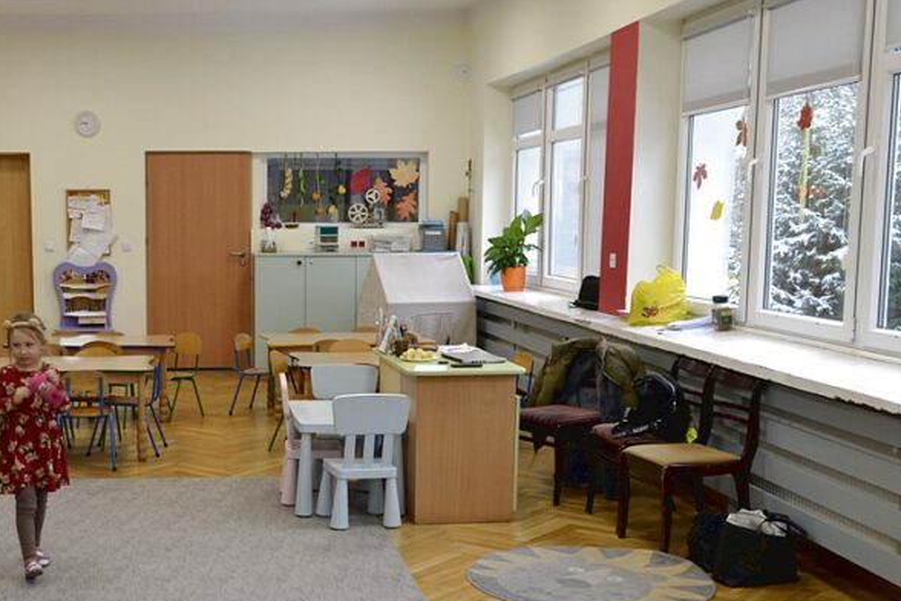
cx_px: 239
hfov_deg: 40.9
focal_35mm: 47
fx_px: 1176
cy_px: 399
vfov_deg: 28.5
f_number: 4
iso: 400
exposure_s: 1/60
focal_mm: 18
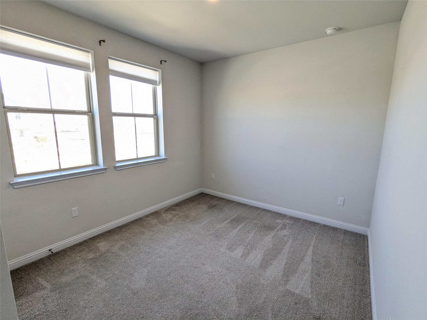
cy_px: 160
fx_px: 197
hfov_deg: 94.5
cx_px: 214
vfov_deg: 78.1
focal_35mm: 16
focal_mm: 2.35
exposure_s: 1/120
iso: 173
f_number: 2.2
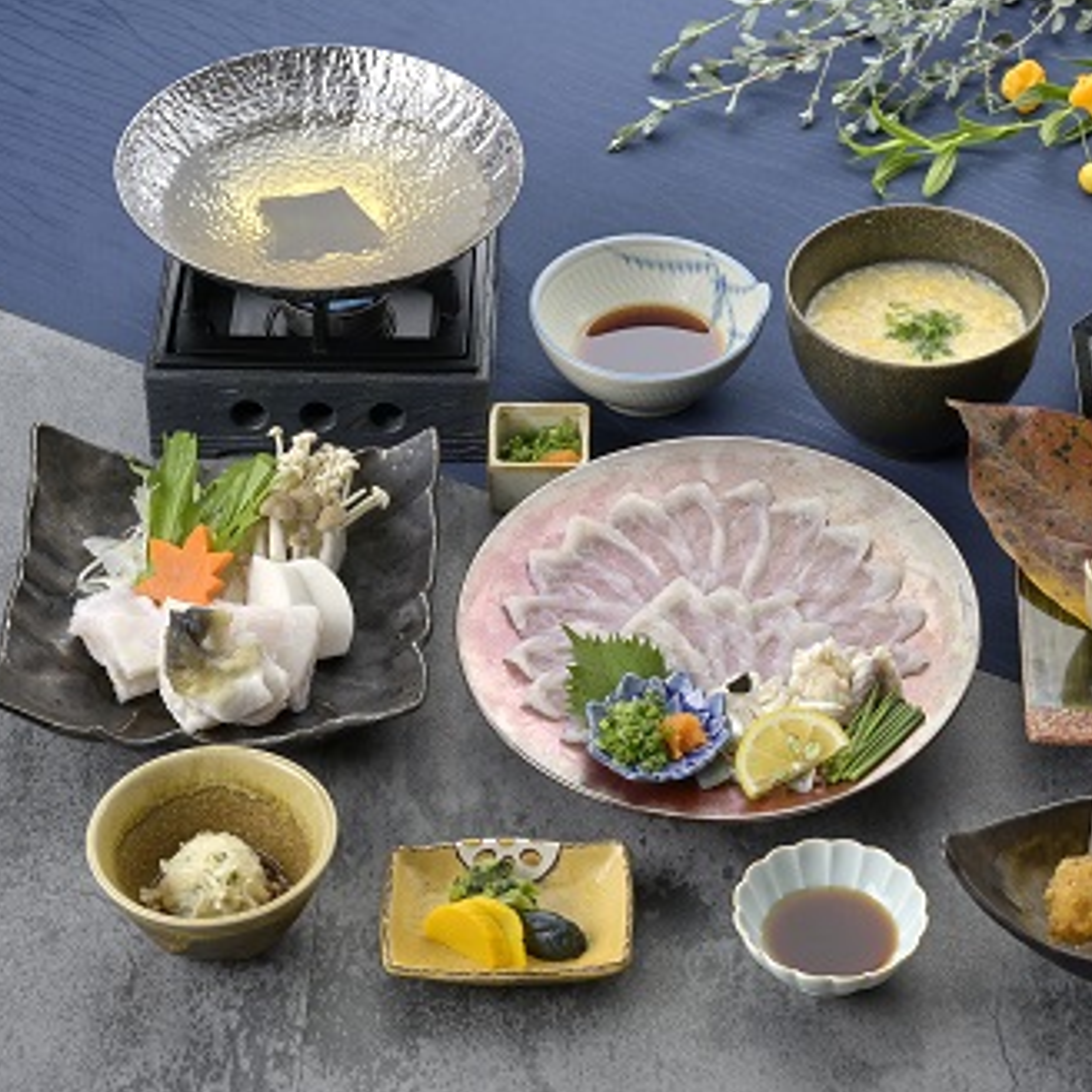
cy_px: 546
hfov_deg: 19.7
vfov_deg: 19.7
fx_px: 3141
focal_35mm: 88
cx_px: 732
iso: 200
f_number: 14
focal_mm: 68
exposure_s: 1/200
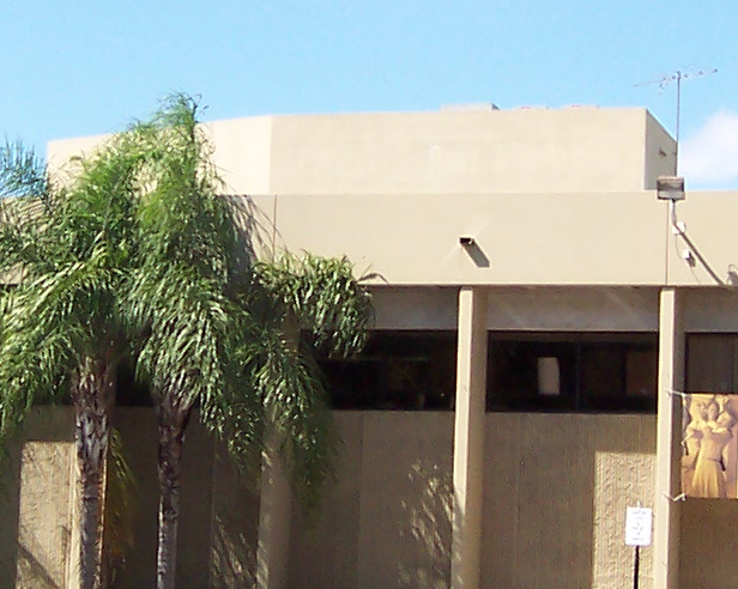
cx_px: 256
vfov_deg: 13.3
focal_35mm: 116
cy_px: 289
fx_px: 2532
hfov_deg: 16.6
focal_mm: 5.6
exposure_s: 1/500
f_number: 4
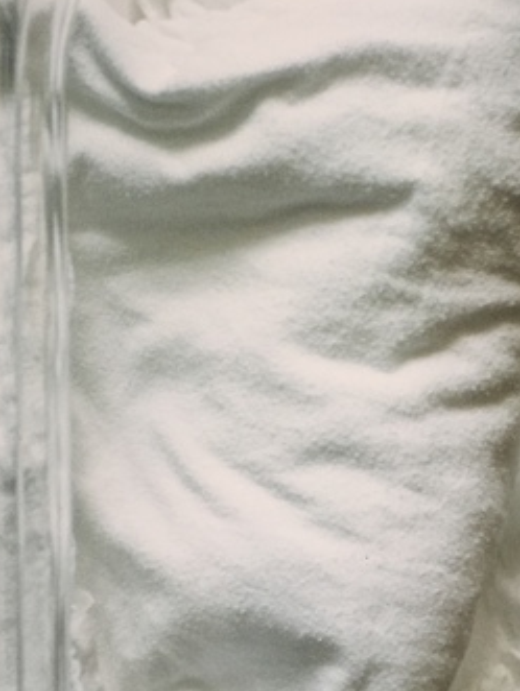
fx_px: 840
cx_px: 244
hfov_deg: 34.4
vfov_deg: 44.6
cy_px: 290
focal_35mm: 42
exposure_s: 1/30
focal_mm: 4.15
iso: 125
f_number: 2.2
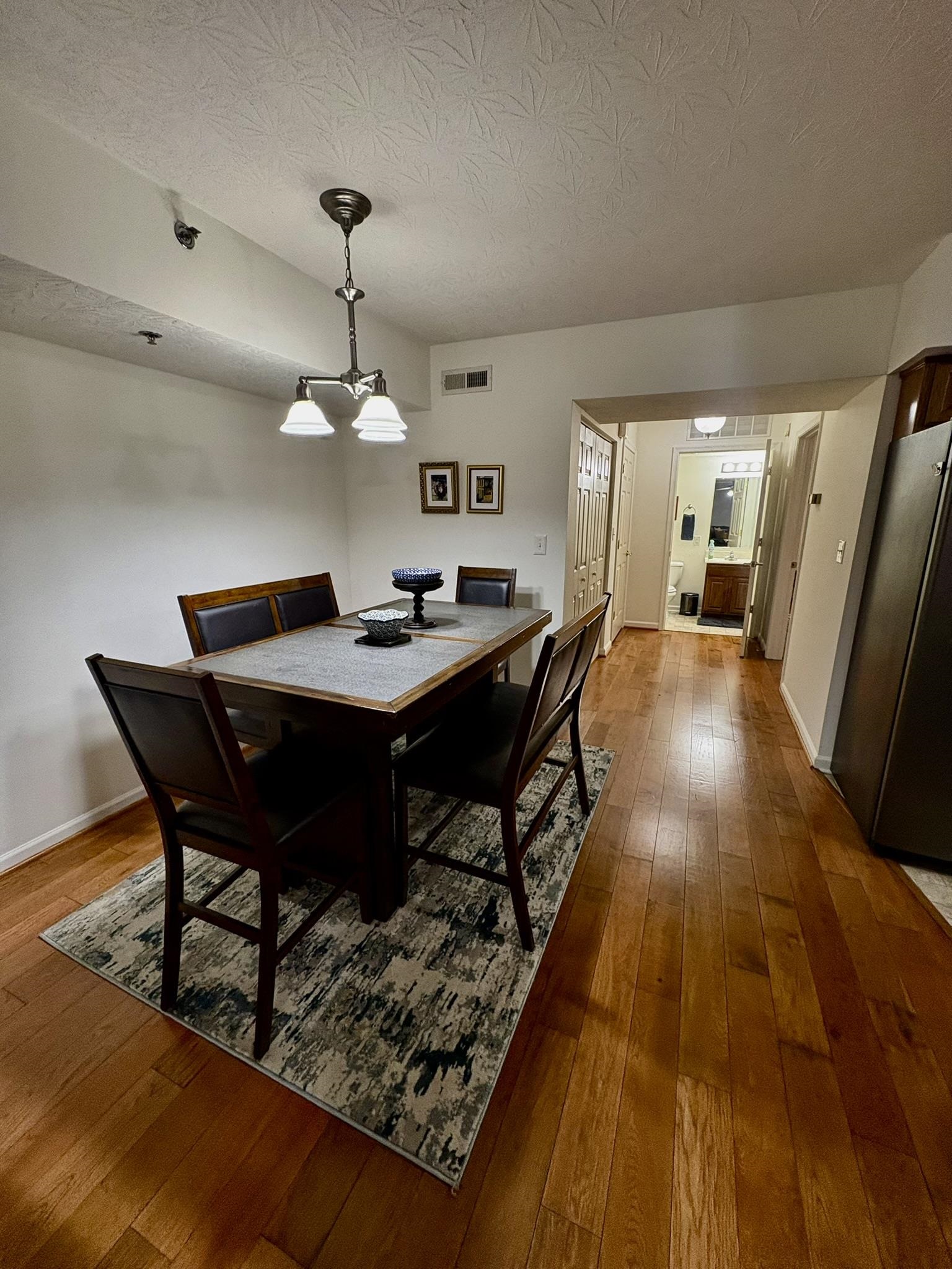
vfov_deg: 102.1
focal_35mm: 14
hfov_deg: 85.7
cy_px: 634
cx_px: 476
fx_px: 513
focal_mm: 2.22
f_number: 2.2
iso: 320
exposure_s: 1/60
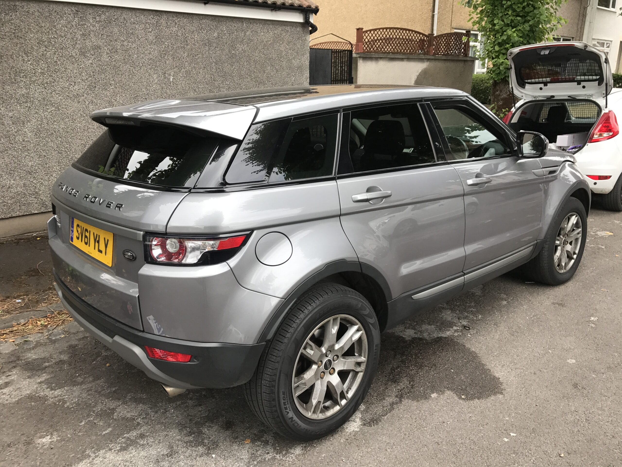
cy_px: 234
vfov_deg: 49.7
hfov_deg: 63.4
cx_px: 311
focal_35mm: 28
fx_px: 503
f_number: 1.8
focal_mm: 3.99
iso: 20
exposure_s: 1/409
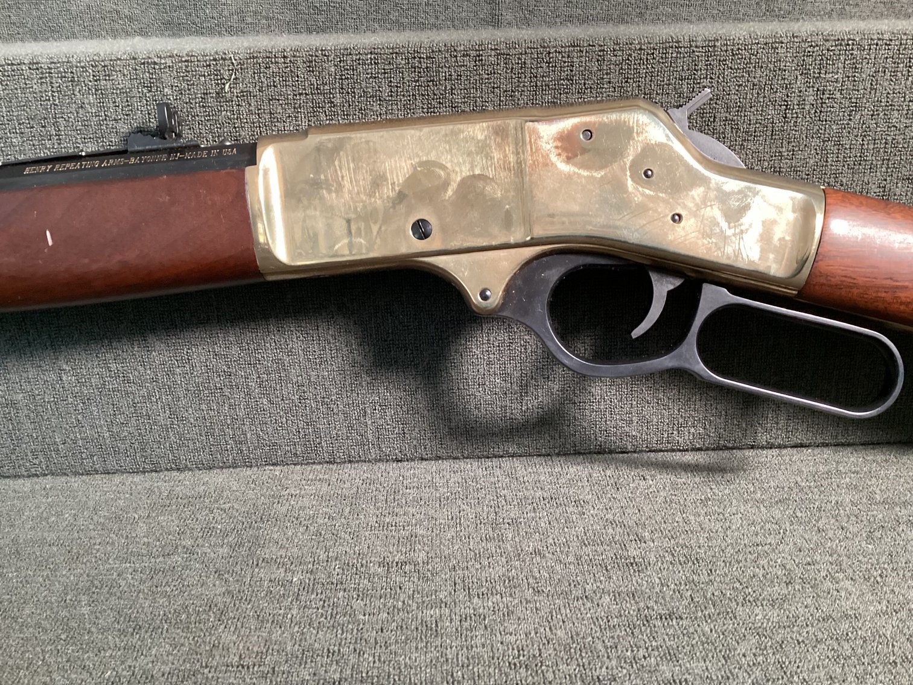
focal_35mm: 31
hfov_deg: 58.3
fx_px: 818
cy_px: 342
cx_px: 456
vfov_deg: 45.4
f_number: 2.4
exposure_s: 1/40
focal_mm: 3.3
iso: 320
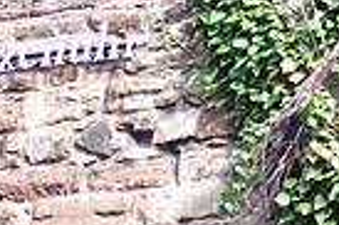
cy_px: 93
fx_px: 2032
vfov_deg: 6.3
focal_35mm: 216
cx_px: 387
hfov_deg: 9.4
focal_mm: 11.1
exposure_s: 1/100
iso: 64
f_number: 3.2
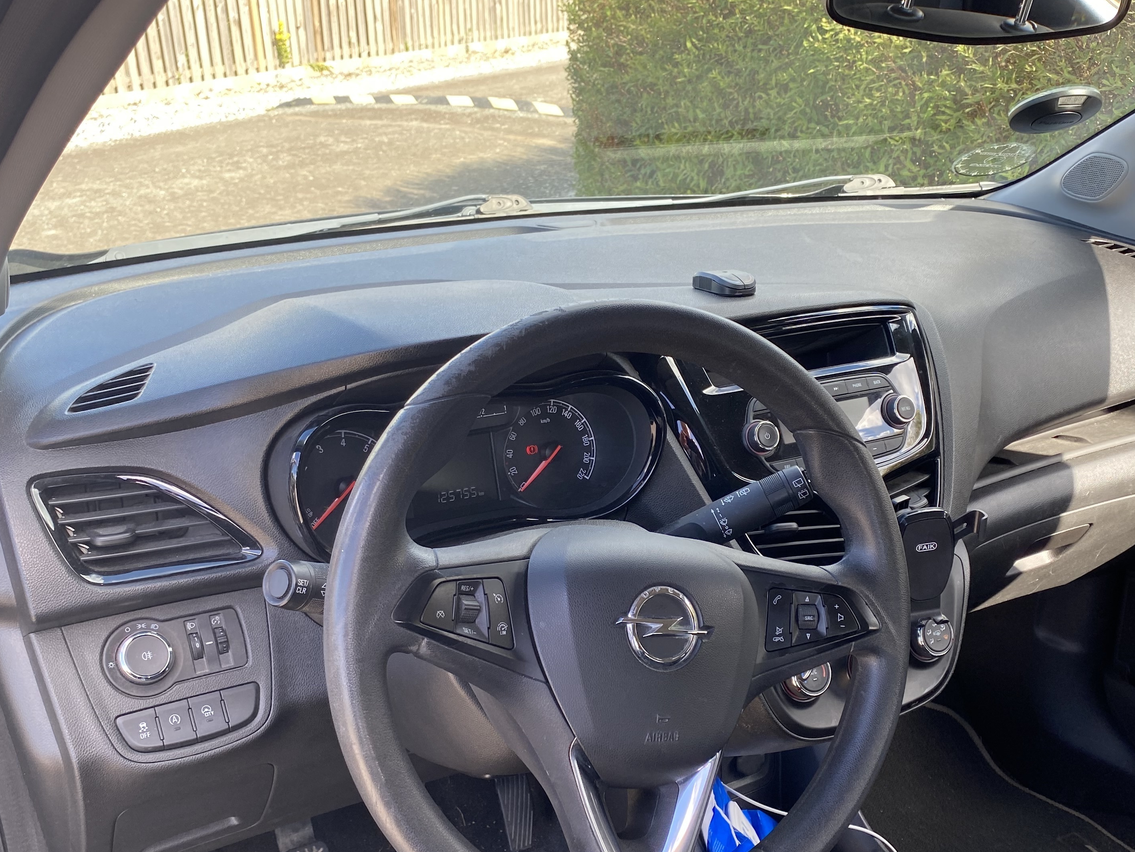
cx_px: 619
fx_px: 1213
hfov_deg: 50.1
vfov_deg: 38.5
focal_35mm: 37
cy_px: 502
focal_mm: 4.25
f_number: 1.8
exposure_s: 1/144
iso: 32
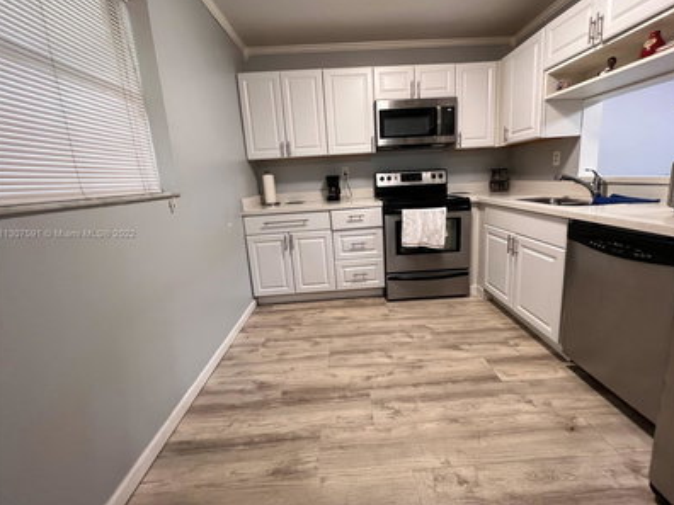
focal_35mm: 14
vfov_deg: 85.5
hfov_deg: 102.0
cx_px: 353
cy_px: 235
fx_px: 273
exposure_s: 1/60
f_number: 1.8
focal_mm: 1.57
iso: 320
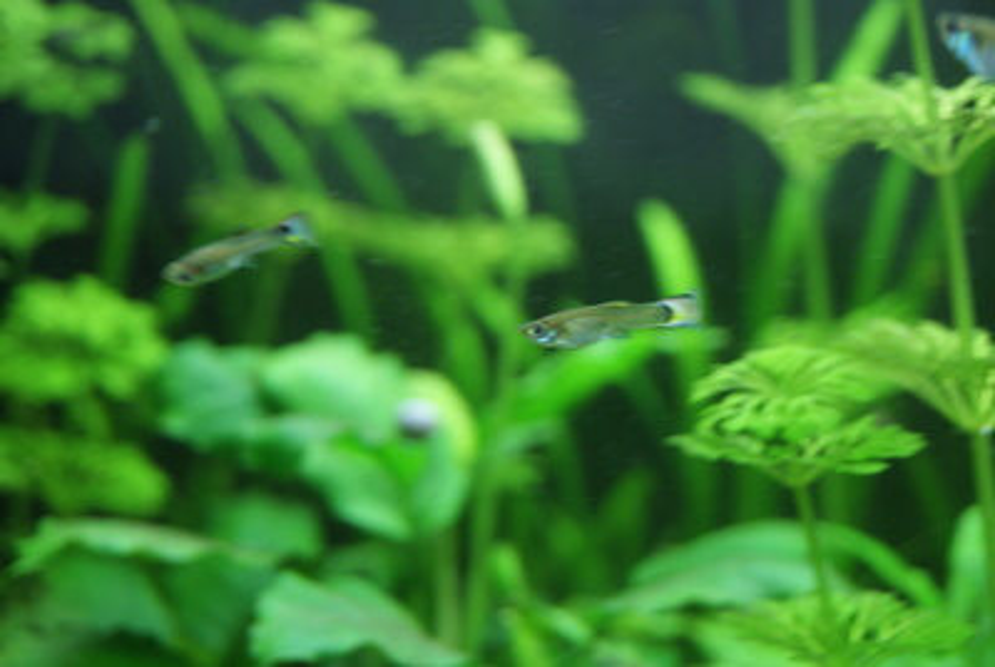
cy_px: 334
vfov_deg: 16.6
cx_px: 498
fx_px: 2284
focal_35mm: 82
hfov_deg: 24.6
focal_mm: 55
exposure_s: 1/20
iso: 400
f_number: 5.6
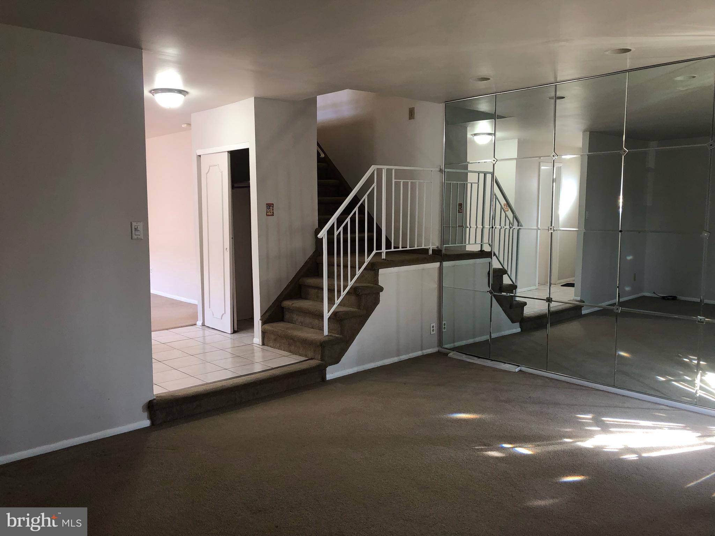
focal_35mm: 28
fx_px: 578
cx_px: 358
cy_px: 268
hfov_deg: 63.4
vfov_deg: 49.7
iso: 32
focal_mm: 3.99
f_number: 1.8
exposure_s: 1/20
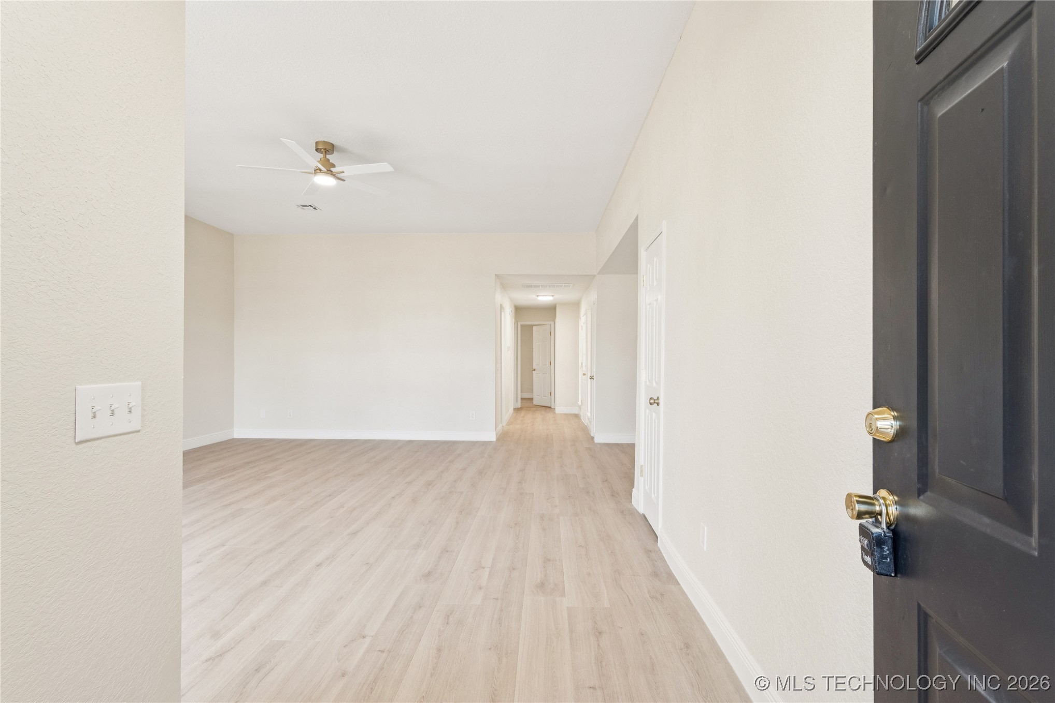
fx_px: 469
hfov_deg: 96.7
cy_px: 352
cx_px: 528
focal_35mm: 16
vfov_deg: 73.7
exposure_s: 1/20
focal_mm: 16
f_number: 13
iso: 640
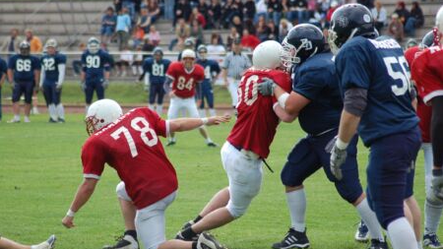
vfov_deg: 5.1
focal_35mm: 237
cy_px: 144
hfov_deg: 9.1
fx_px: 2784
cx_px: 222
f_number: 4.5
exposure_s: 1/800
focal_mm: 150
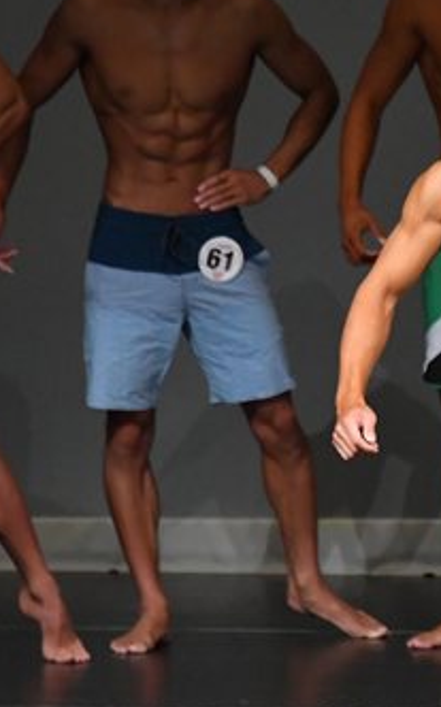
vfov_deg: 2.8
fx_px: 14447
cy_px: 481
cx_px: 802
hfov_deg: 1.7
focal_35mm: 750
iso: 4000
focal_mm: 210
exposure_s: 1/400
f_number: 5.6
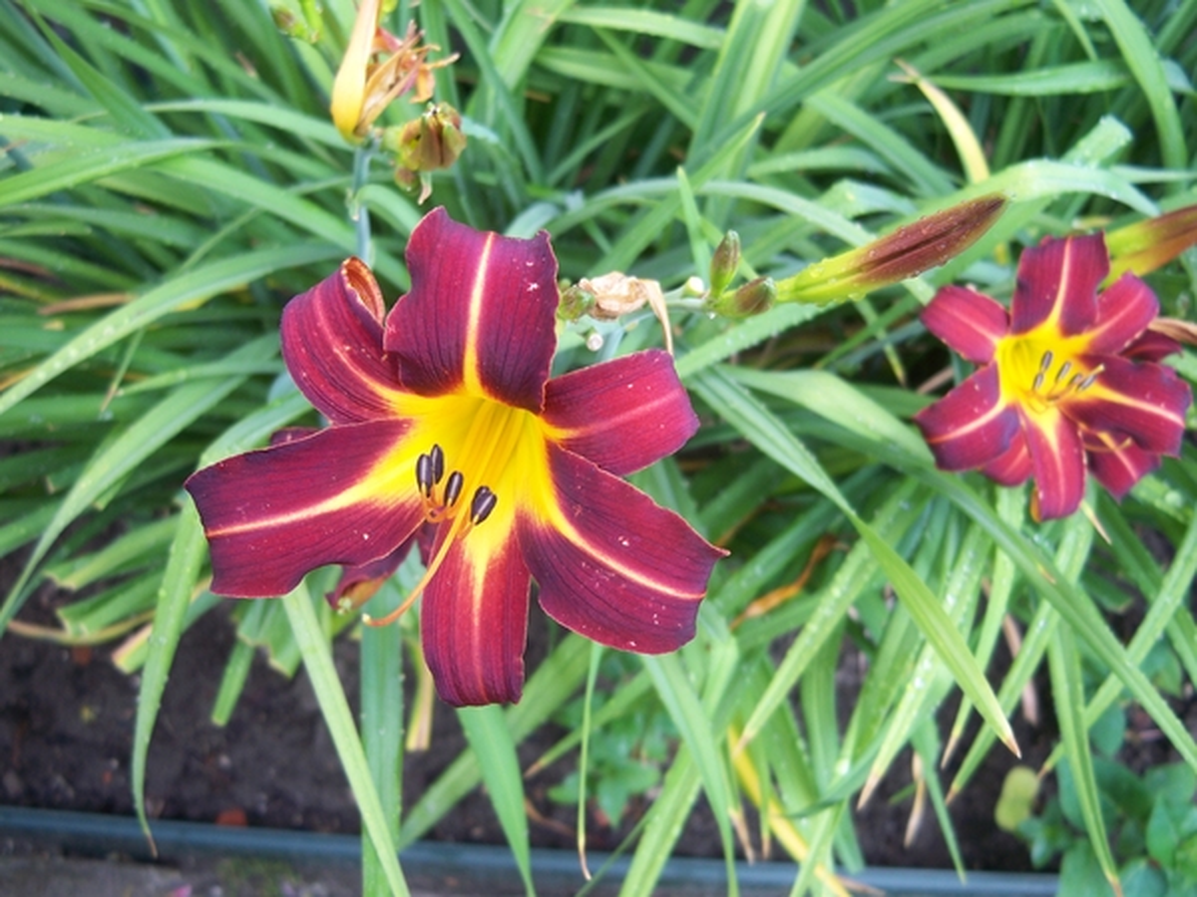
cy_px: 448
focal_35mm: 37
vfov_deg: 38.7
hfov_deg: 50.1
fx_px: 1279
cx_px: 598
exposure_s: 1/40
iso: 64
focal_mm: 7.9
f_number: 3.1
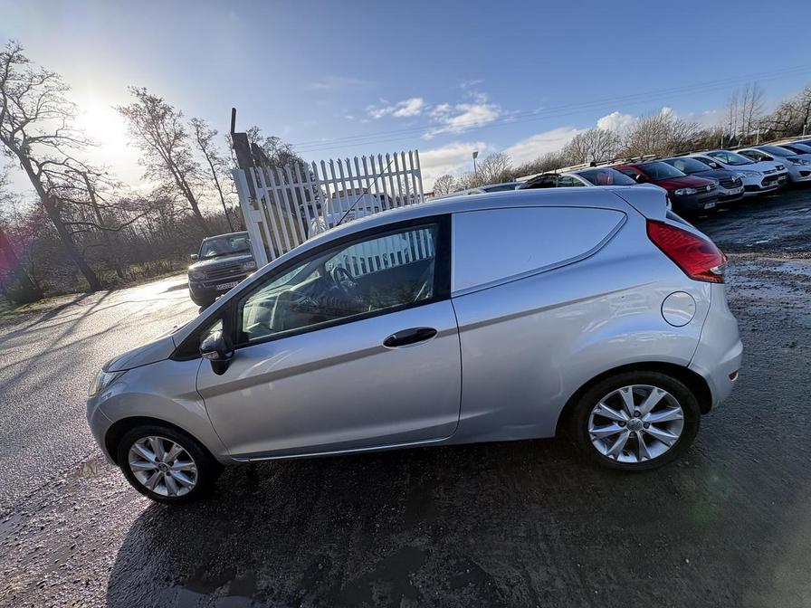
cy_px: 304
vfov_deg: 85.7
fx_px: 328
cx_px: 406
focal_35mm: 14
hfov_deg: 102.1
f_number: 2.2
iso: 64
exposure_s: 1/771
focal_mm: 2.22
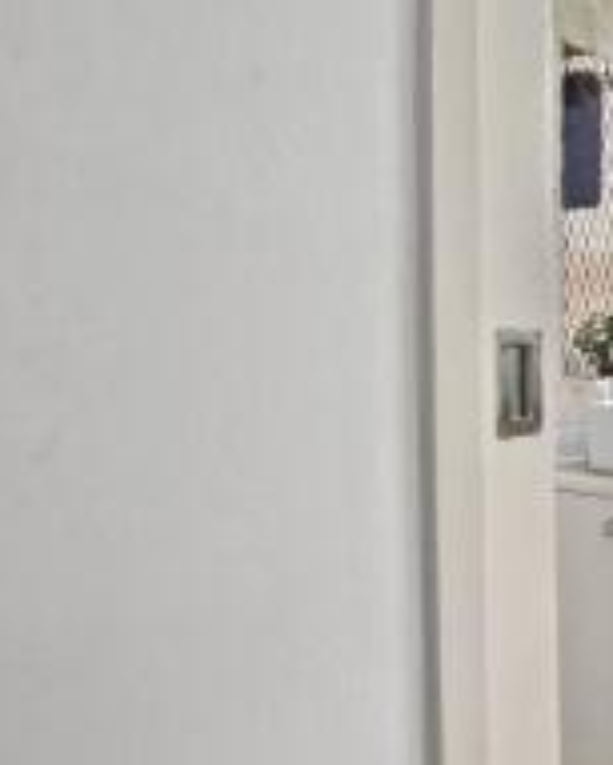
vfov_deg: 51.2
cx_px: 942
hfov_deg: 27.4
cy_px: 310
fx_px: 793
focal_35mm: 35
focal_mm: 10
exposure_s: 1/2.5
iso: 250
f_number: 8
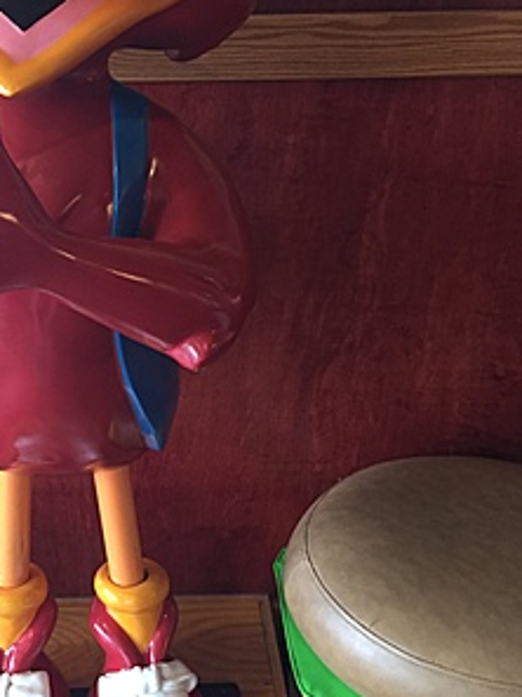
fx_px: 945
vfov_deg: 40.4
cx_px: 150
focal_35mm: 47
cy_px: 356
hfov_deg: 30.5
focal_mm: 4.15
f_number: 2.2
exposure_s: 1/30
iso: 160
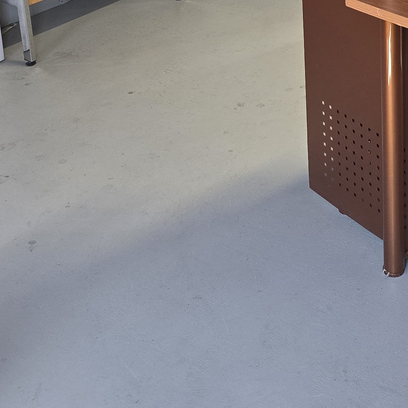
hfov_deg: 23.4
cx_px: 308
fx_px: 973
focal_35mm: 73
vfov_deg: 22.3
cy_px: -46
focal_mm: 6.3
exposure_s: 1/100
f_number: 1.7
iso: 250
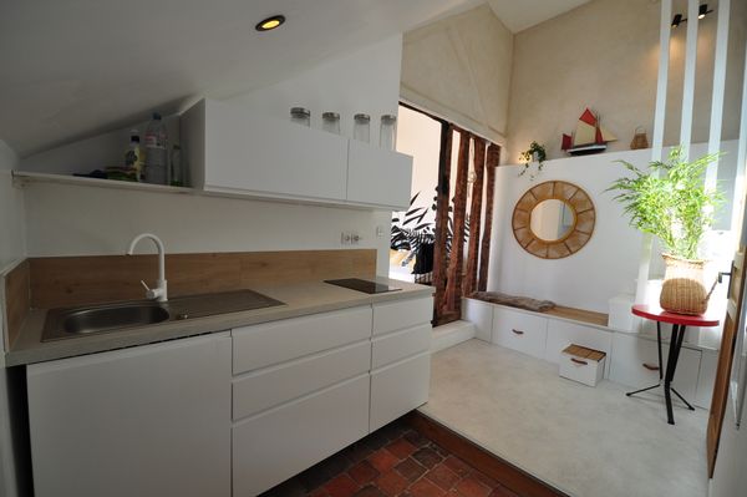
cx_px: 374
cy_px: 248
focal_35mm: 15
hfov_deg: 100.4
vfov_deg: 77.2
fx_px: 311
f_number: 5.6
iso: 250
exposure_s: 1/125
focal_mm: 10
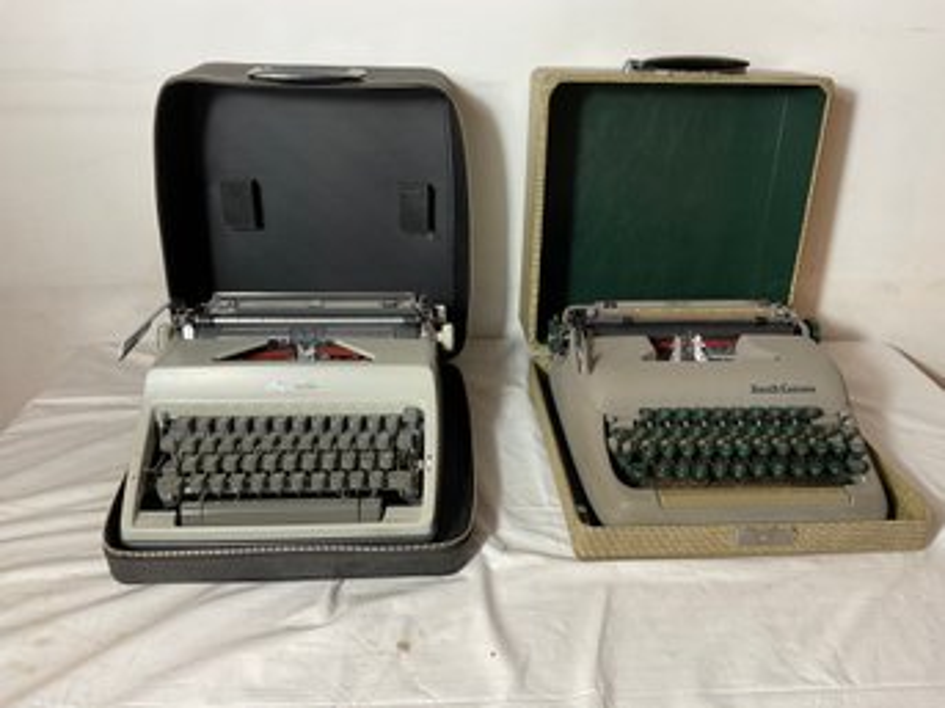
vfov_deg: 48.2
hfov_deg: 61.7
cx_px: 472
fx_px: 791
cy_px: 354
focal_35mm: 29
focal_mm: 3
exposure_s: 1/120
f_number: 1.8
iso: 64
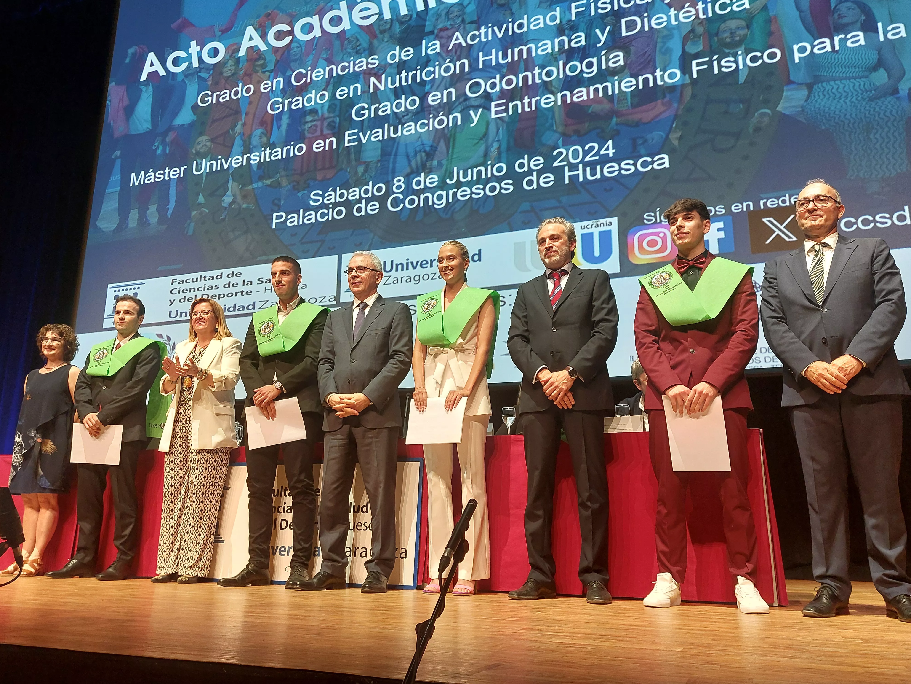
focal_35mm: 29
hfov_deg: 61.6
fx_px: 763
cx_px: 432
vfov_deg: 48.2
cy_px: 328
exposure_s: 1/50
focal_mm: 5.23
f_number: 1.8
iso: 125
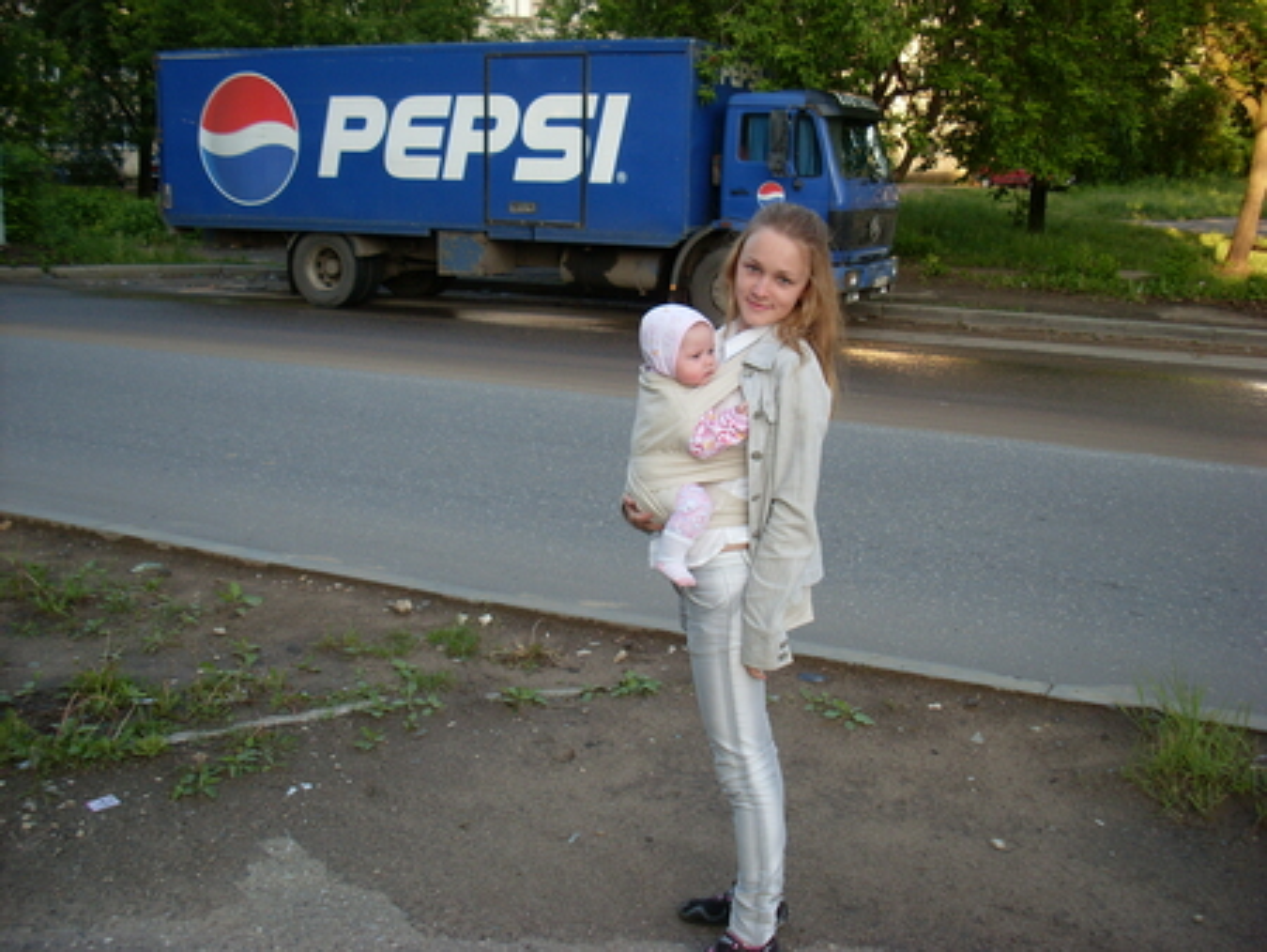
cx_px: 634
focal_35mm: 38
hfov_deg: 49.0
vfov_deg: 37.8
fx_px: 1392
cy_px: 476
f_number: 3
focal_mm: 6.3
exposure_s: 1/180
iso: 80
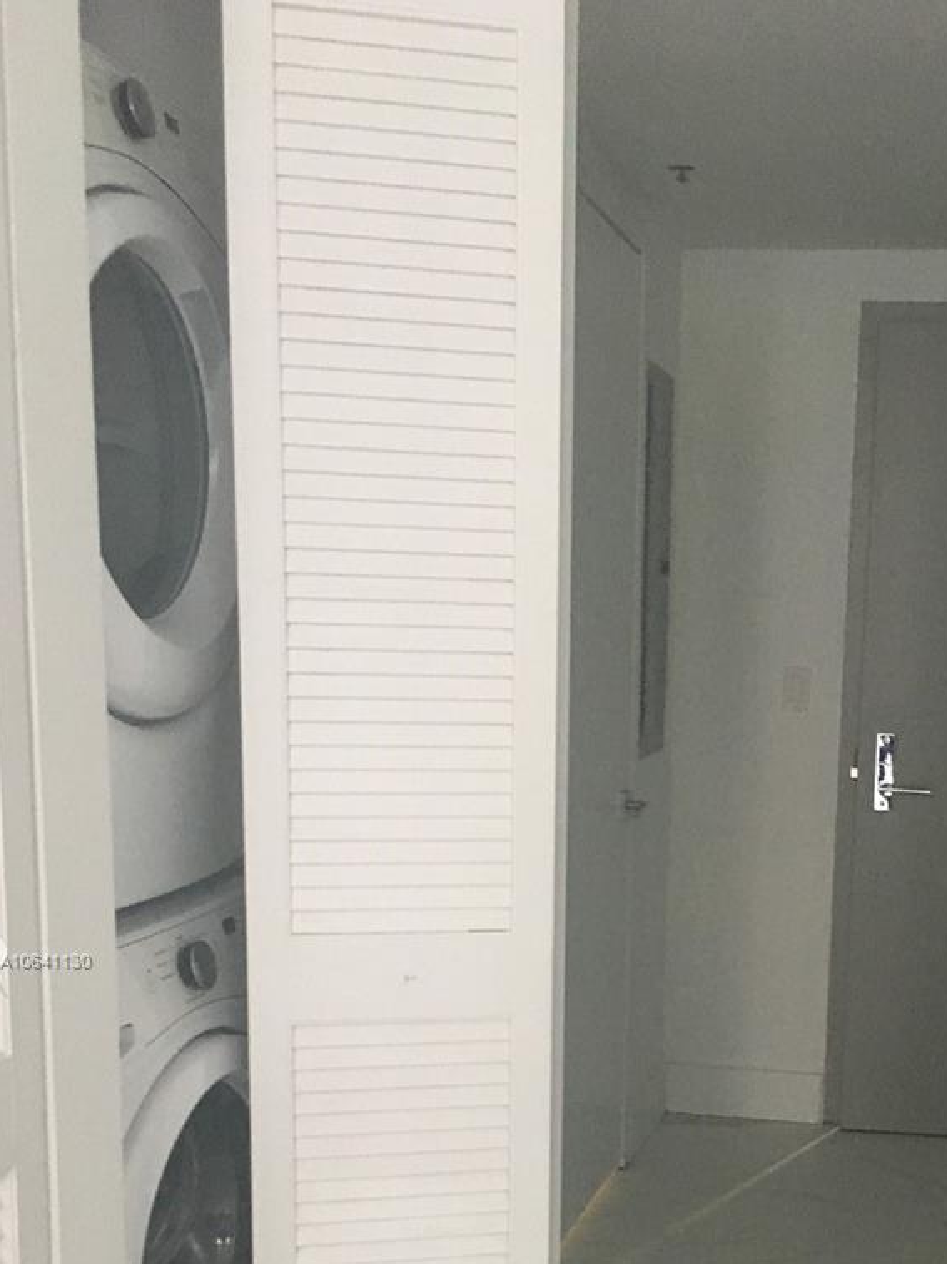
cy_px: 962
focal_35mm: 46
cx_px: 693
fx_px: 1679
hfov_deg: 31.0
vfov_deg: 40.0
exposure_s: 1/30
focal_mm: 4.15
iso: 160
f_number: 2.2
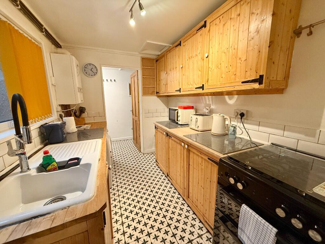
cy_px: 122
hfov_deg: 102.1
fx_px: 131
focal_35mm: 14
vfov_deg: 85.7
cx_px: 162
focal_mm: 2.22
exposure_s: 1/50
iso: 250
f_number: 2.2
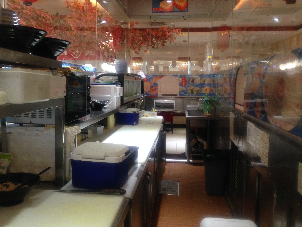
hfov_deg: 55.4
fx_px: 288
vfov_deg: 42.9
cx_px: 151
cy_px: 114
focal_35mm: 33
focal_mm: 4.12
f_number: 2.4
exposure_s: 1/20
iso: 250
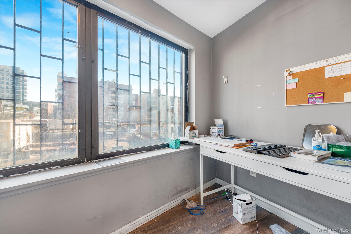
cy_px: 117
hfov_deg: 104.3
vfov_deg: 81.2
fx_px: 136
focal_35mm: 14
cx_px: 176
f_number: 8
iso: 100
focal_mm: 14
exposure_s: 1/6
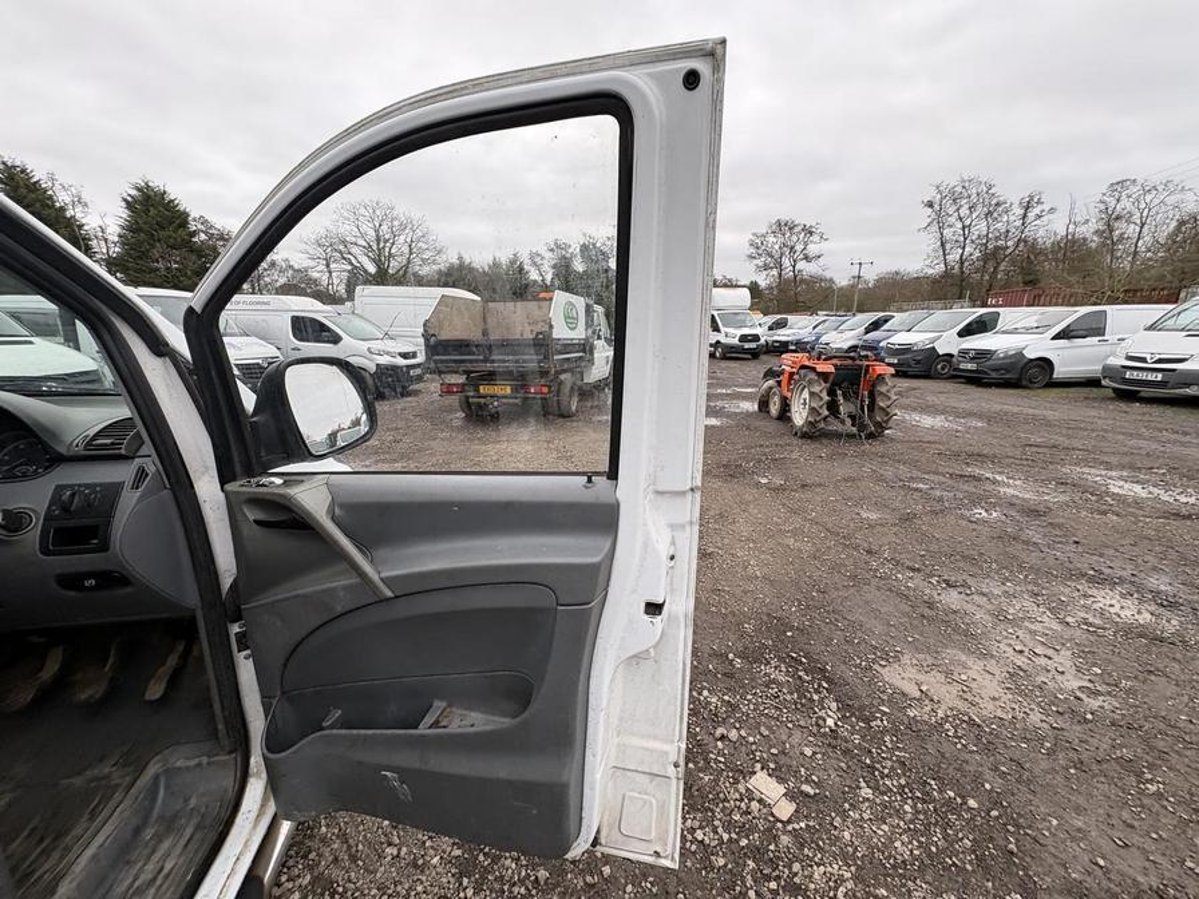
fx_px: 485
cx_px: 600
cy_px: 450
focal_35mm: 14
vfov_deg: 85.7
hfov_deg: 102.1
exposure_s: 1/131
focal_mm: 2.22
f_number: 2.2
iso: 40
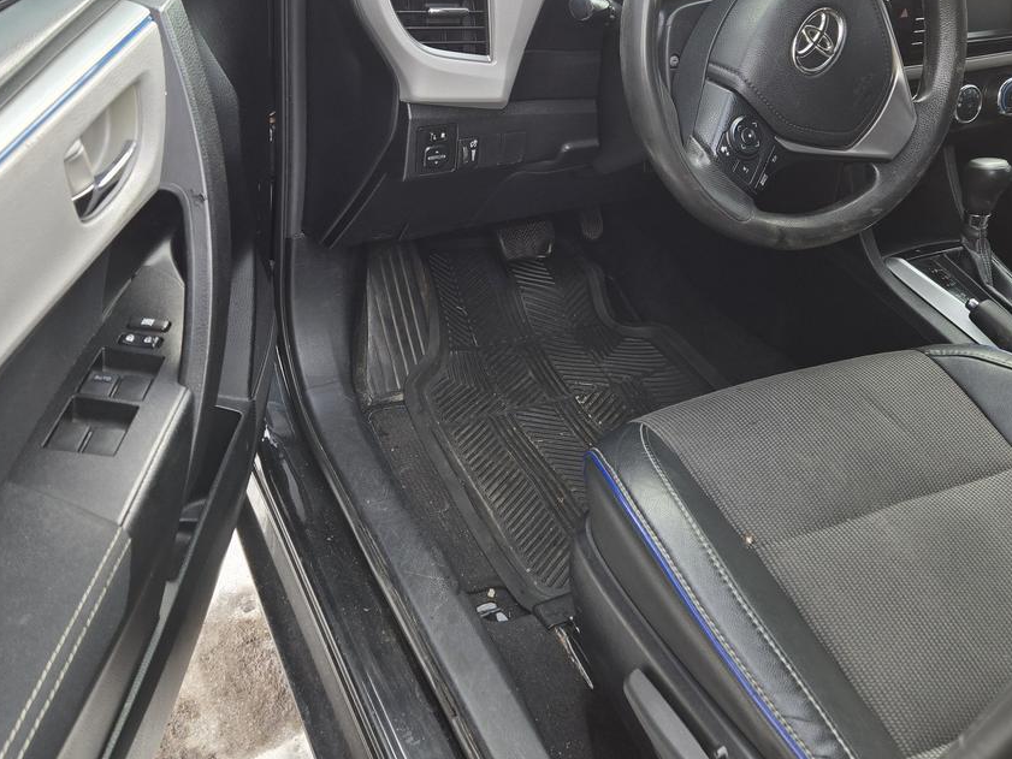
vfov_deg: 40.3
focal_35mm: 35
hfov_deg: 52.6
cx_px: 468
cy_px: 259
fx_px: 1023
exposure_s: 1/215
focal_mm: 5.4
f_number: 1.8
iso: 25
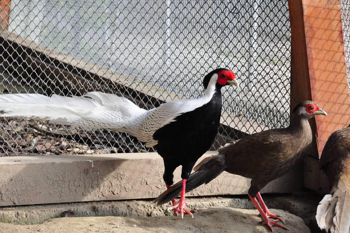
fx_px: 1428
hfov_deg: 14.0
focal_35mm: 147
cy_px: 116
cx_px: 175
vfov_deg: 9.3
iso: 3200
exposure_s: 1/1250
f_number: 9
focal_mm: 98
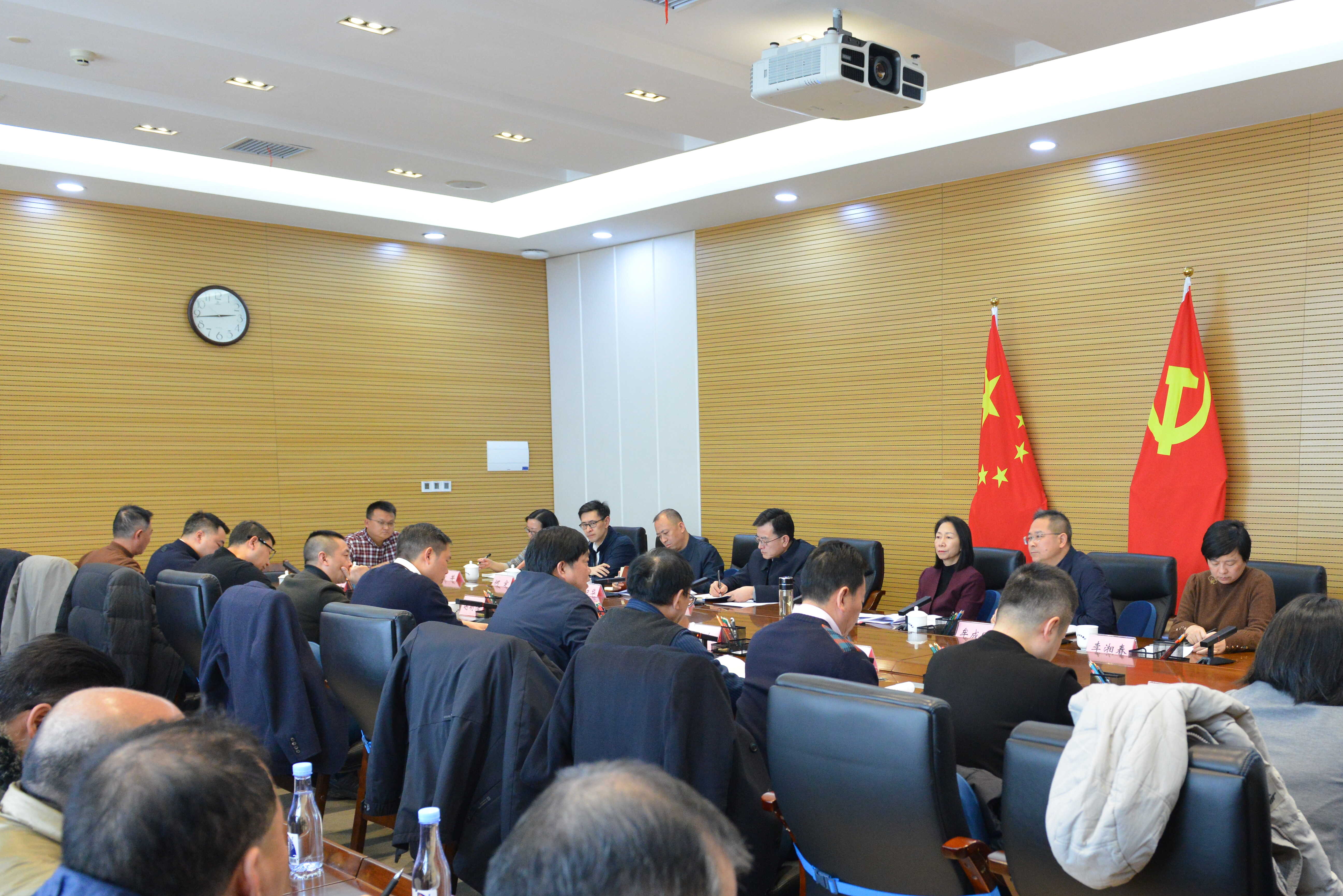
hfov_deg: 54.9
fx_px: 1269
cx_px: 873
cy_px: 610
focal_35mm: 34
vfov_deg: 38.4
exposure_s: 1/100
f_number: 5
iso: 3200
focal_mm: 24
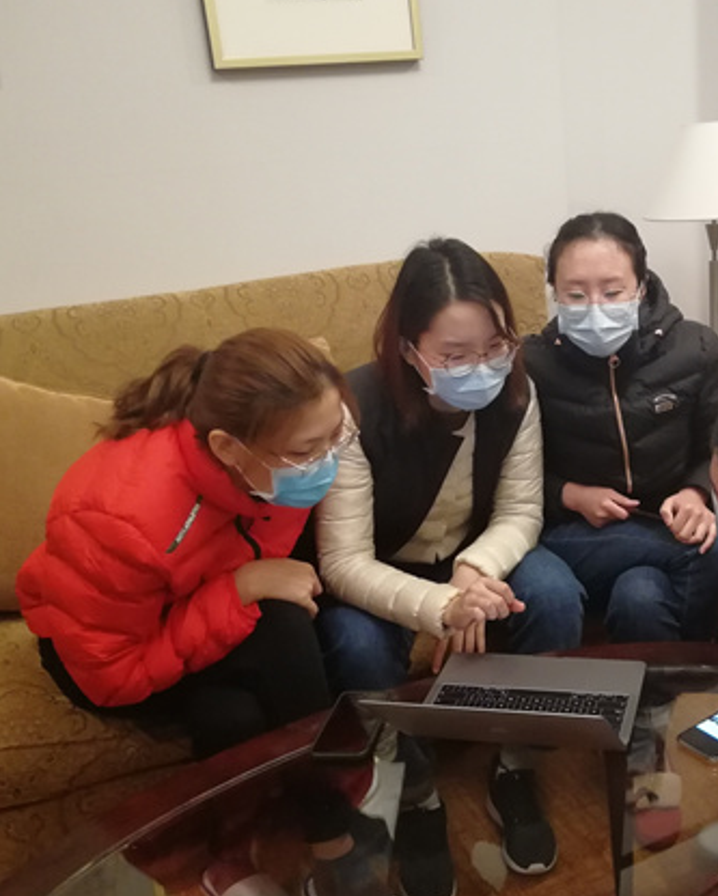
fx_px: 1009
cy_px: 439
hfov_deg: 38.1
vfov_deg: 47.9
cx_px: 541
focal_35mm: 38
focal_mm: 3.83
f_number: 1.8
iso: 500
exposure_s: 1/25
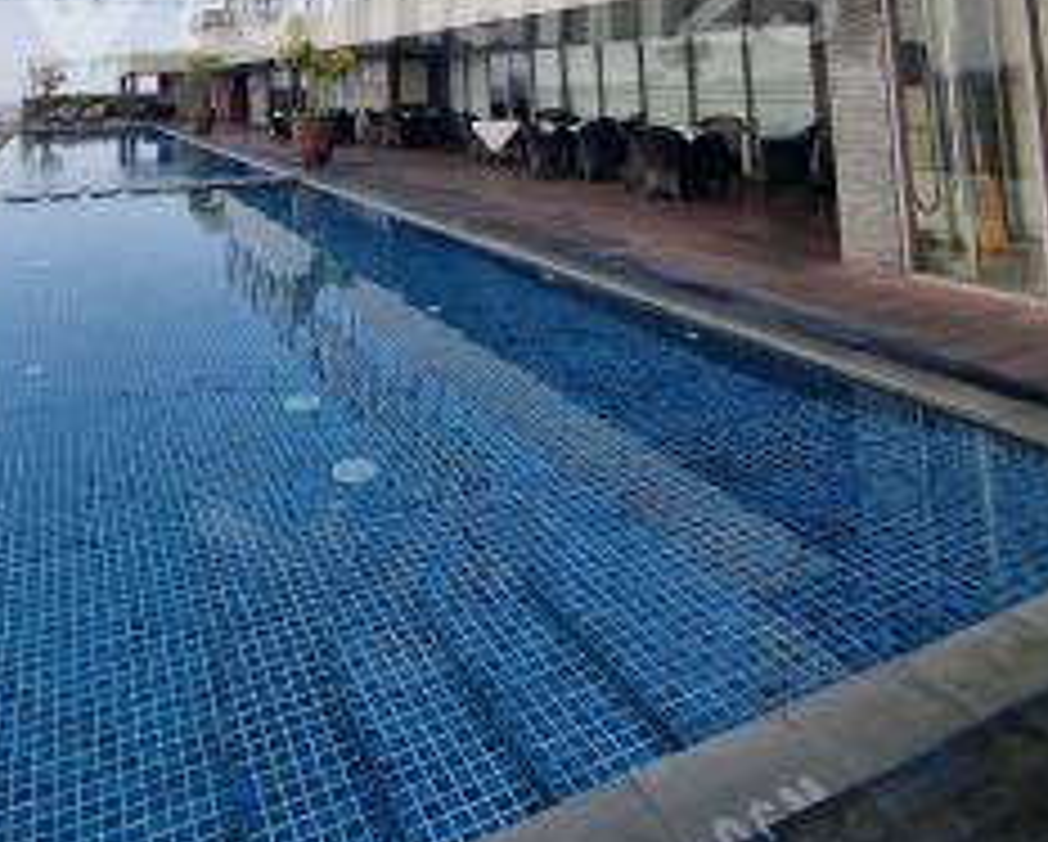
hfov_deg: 67.5
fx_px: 776
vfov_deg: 46.9
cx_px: 430
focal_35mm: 25
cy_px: -9
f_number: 2.2
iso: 50
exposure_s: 1/1208
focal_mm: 2.2
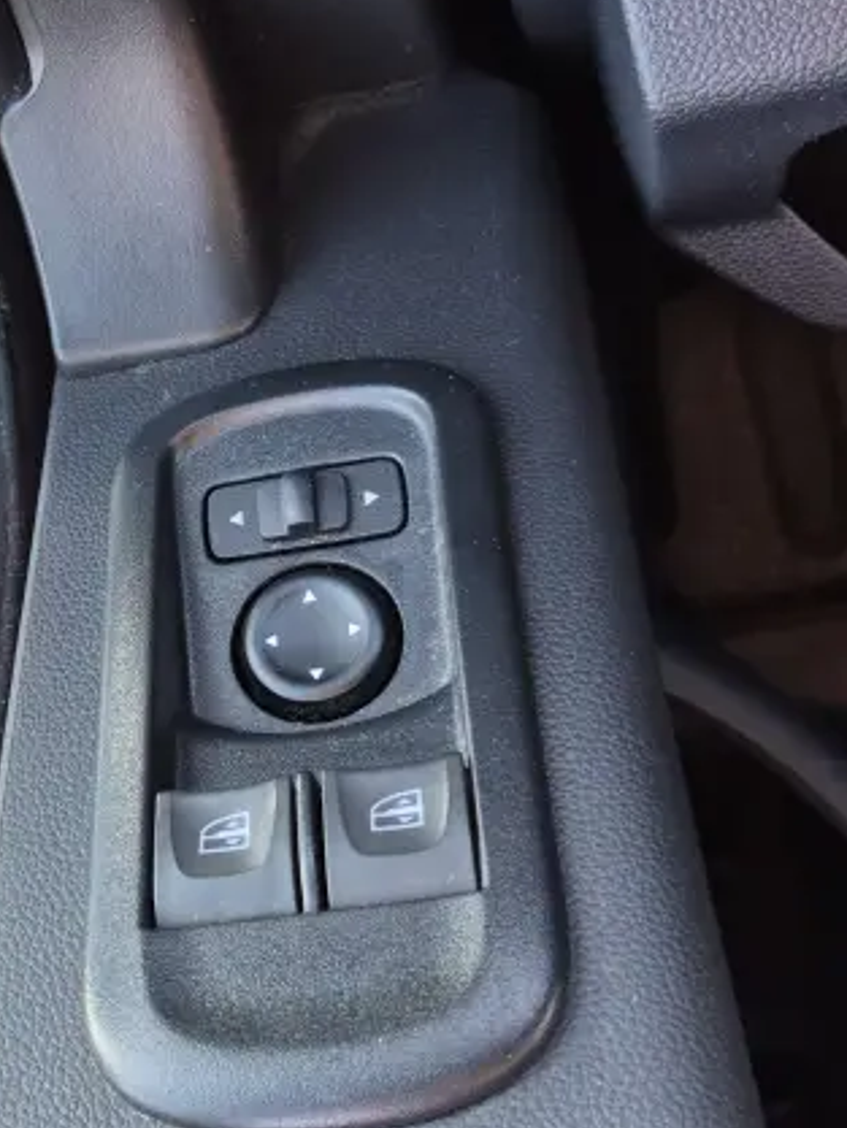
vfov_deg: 40.2
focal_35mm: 47
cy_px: 702
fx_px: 1533
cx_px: 198
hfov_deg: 30.3
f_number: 1.8
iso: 125
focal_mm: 5.4
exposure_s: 1/100
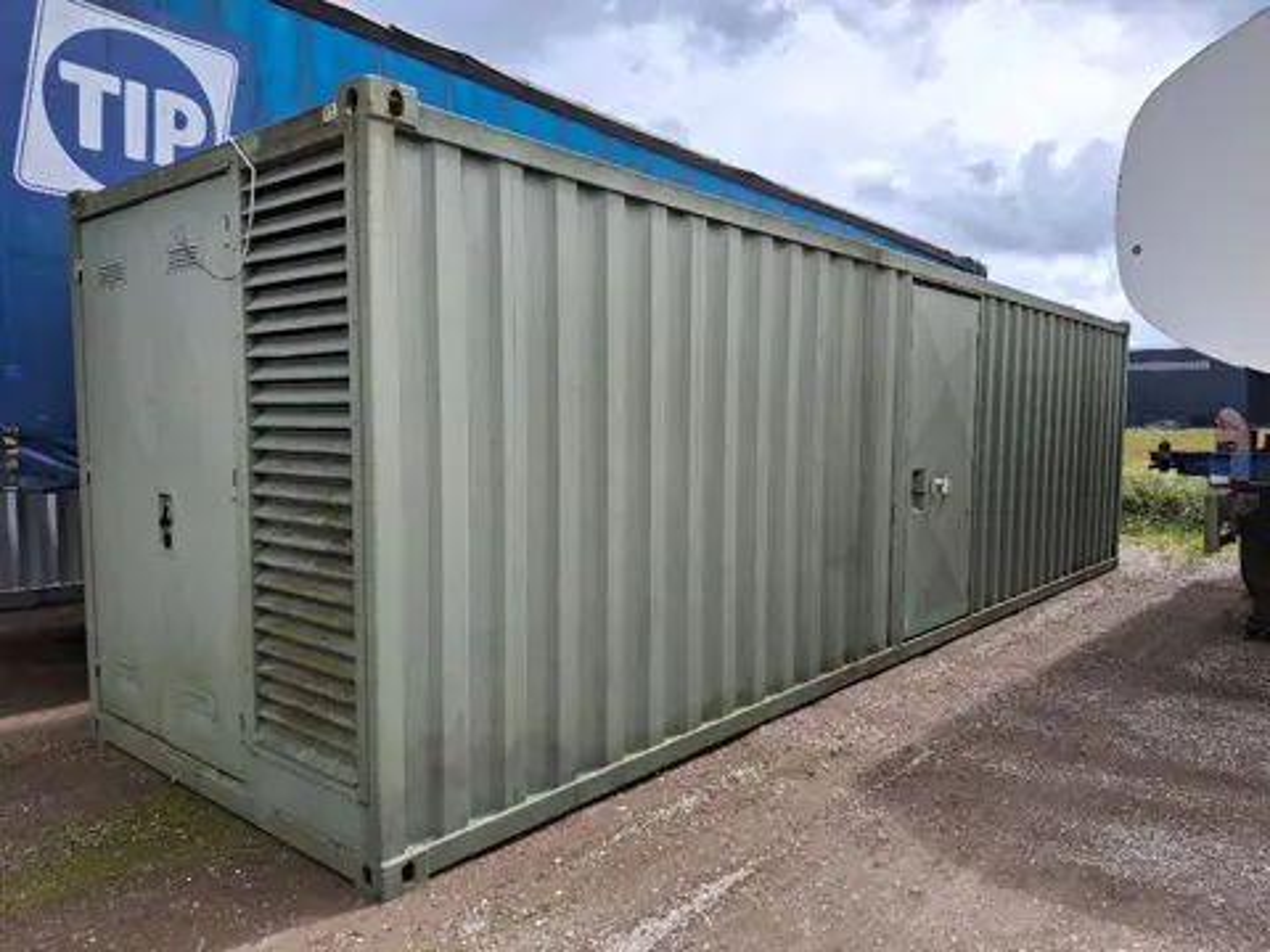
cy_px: 476
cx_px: 635
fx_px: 917
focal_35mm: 25
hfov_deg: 69.4
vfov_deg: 54.9
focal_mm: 4.69
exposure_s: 1/2020
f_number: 1.8
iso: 32
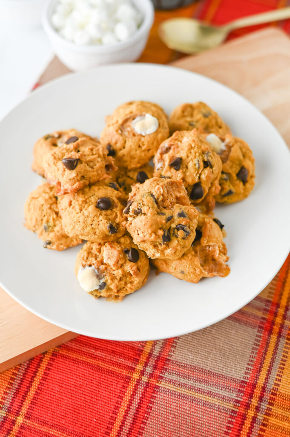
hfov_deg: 26.9
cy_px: 218
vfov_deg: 39.6
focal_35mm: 50
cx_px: 145
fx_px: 605
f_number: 3.2
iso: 160
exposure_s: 1/125
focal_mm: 50
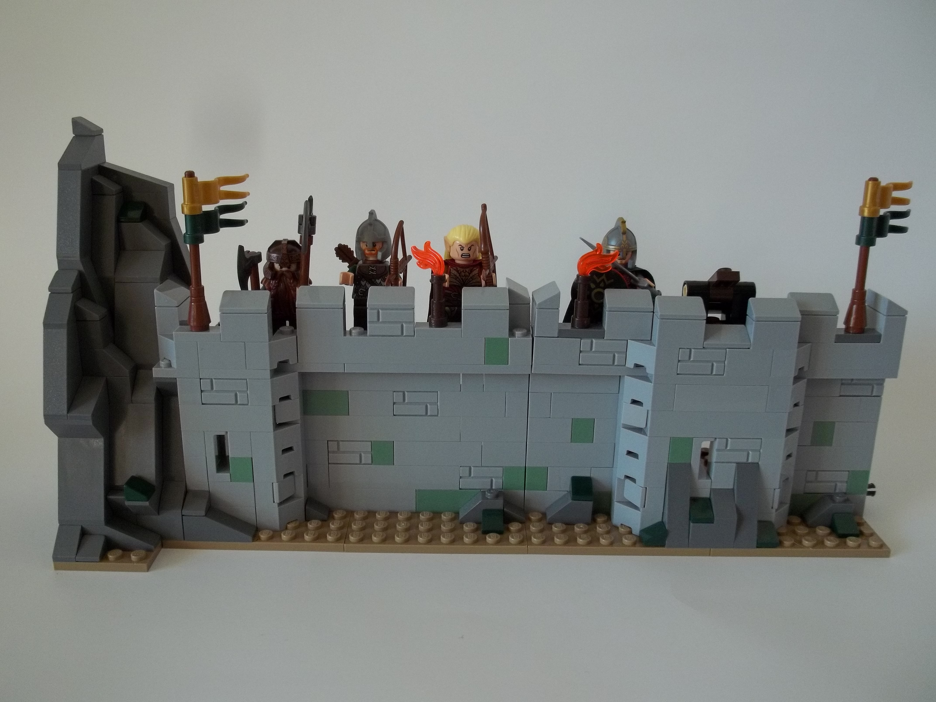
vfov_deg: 42.9
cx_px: 468
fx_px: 892
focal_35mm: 33
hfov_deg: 55.4
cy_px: 351
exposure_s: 1/30
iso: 114
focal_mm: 5.9
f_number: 3.3
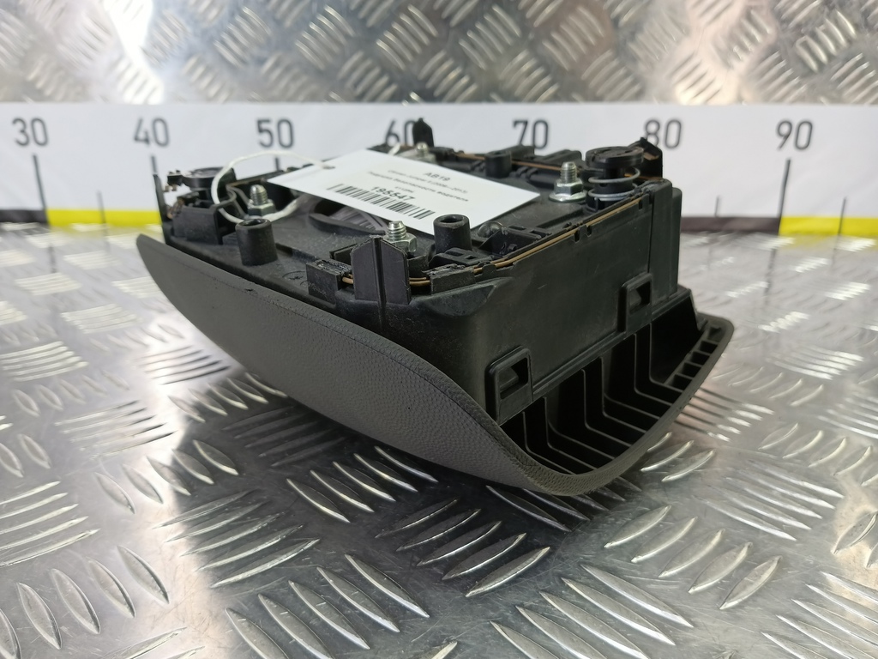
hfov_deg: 73.9
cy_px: 330
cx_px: 439
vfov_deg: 58.9
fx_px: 583
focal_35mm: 23
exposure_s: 1/50
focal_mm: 4.11
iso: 173
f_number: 1.6
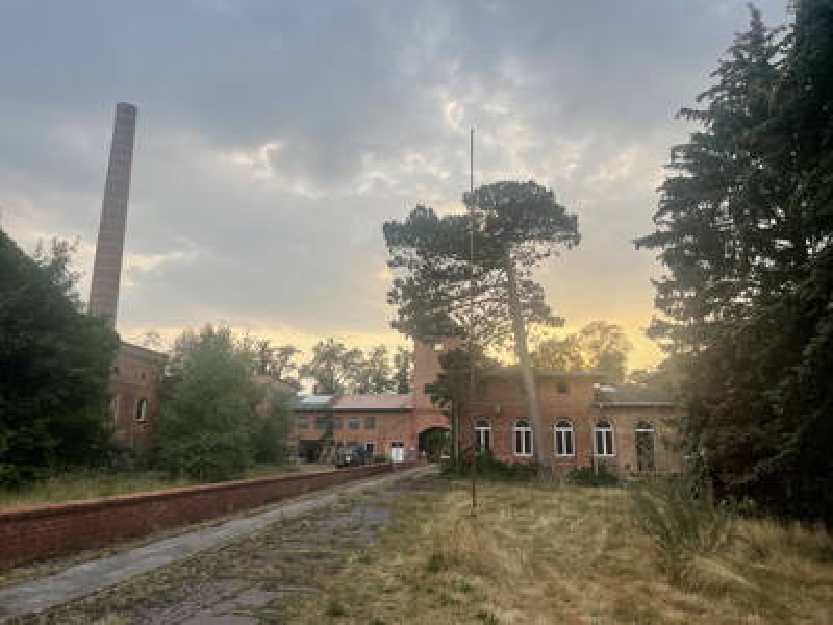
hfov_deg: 67.3
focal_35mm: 26
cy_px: 312
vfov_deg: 53.1
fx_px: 626
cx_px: 416
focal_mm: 4.2
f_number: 1.6
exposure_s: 1/988
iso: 32
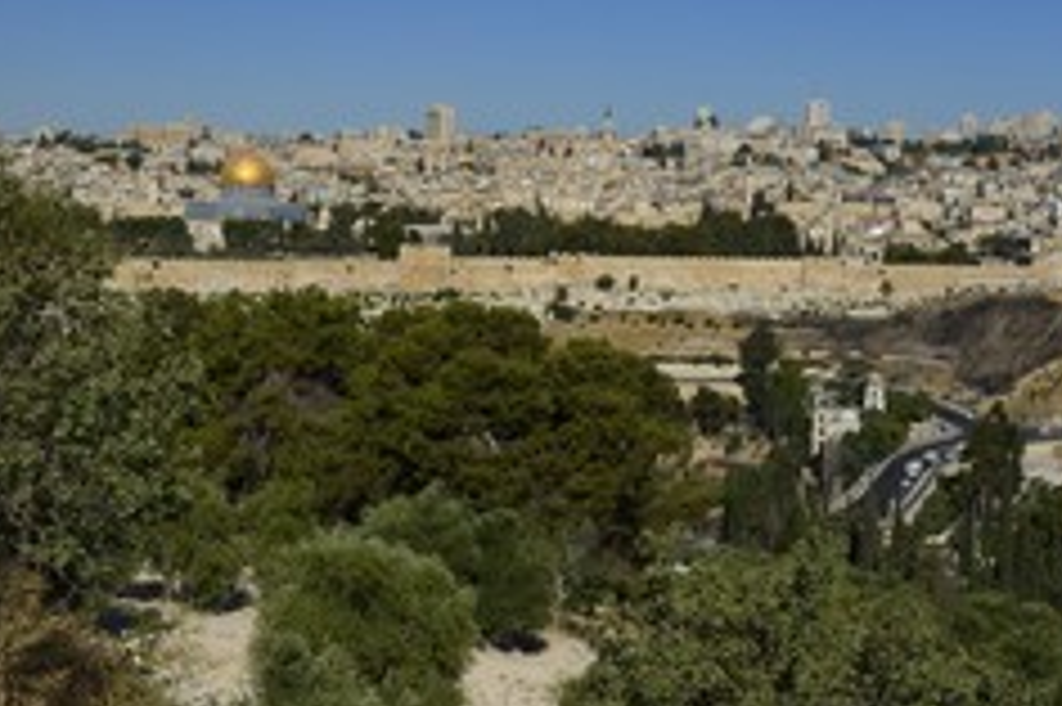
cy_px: 301
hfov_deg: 35.0
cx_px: 482
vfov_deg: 23.7
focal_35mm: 57
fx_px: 1680
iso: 200
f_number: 16
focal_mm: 32
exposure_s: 1/200
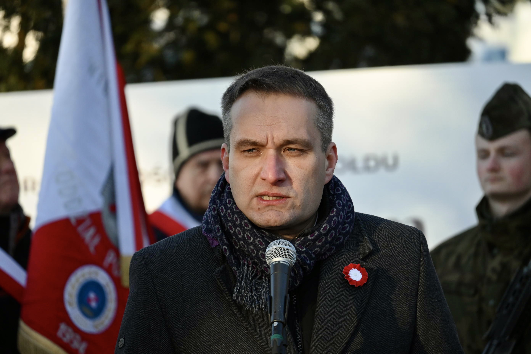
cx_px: 266
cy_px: 177
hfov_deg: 6.5
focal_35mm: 315
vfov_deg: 4.4
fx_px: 4646
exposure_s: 1/1000
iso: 800
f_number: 6
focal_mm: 210
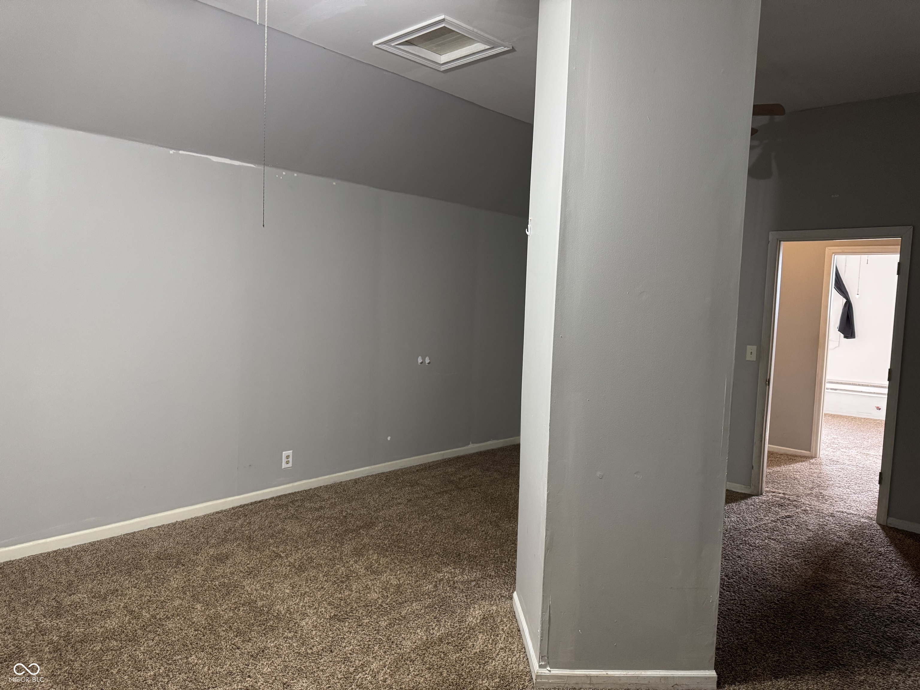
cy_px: 345
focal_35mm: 24
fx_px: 638
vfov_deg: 56.8
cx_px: 460
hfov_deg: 71.6
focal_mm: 6.76
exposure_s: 1/60
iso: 500
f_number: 1.78
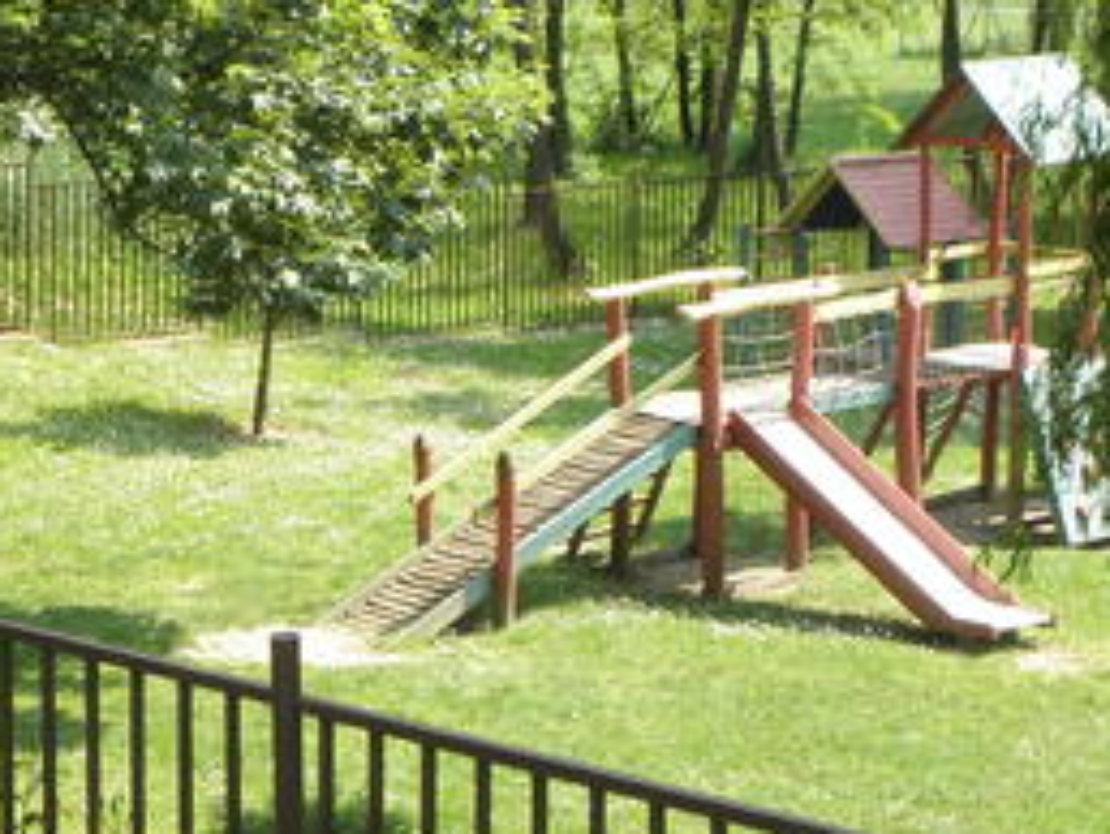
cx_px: 56
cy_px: 310
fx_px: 3338
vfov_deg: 14.2
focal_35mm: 104
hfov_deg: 18.5
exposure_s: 1/80
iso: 64
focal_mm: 7.59
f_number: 5
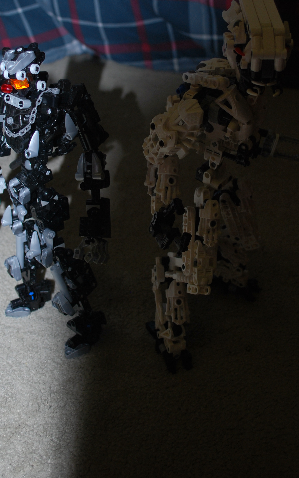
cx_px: 157
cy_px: 143
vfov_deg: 39.6
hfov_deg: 25.8
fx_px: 652
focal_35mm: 50
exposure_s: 1/60
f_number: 4
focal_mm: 22
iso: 200
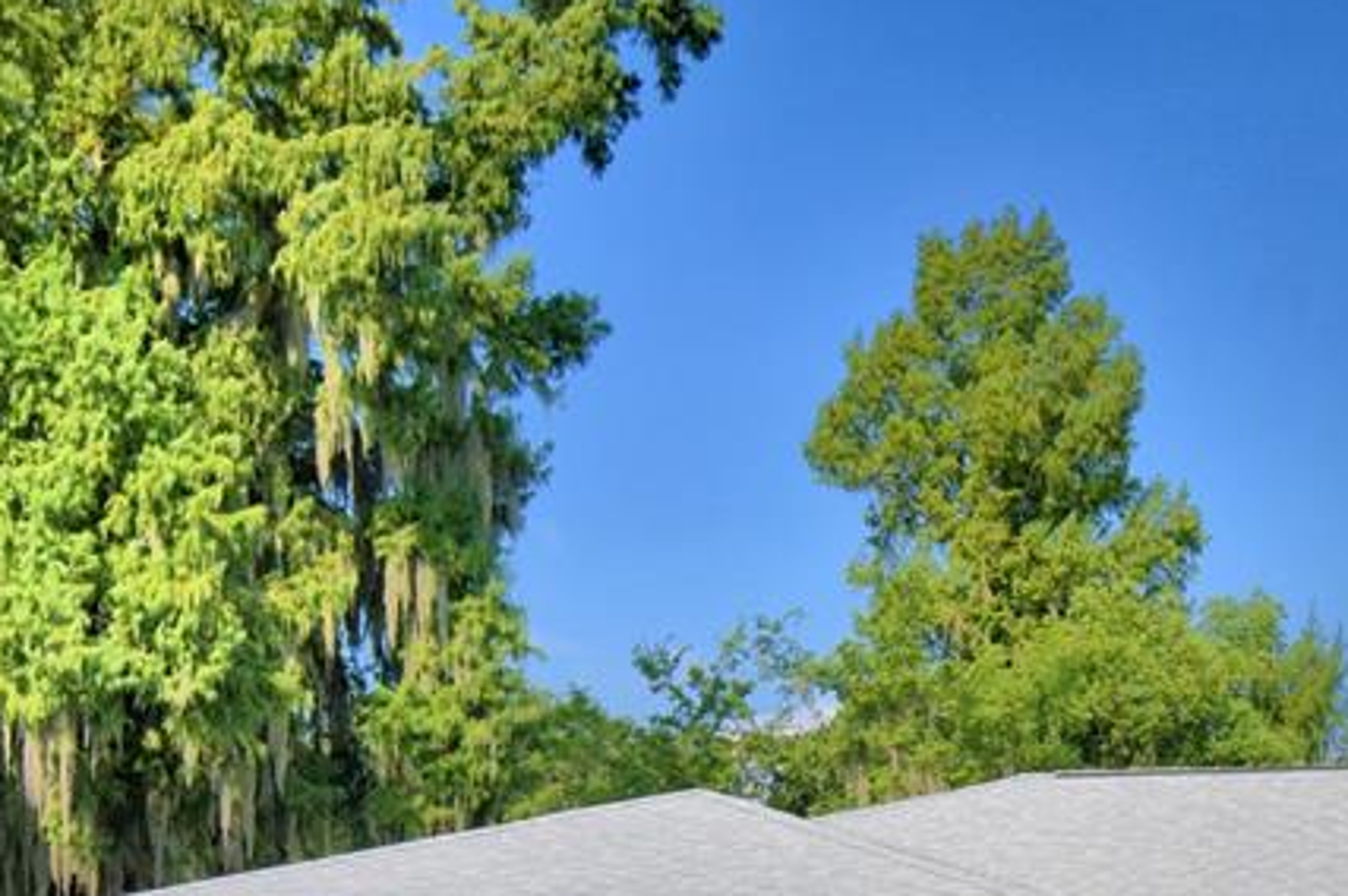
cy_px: 1013
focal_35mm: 72
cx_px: 1111
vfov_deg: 18.1
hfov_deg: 27.4
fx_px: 2694
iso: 100
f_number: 5.6
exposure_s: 1/1250
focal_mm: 20
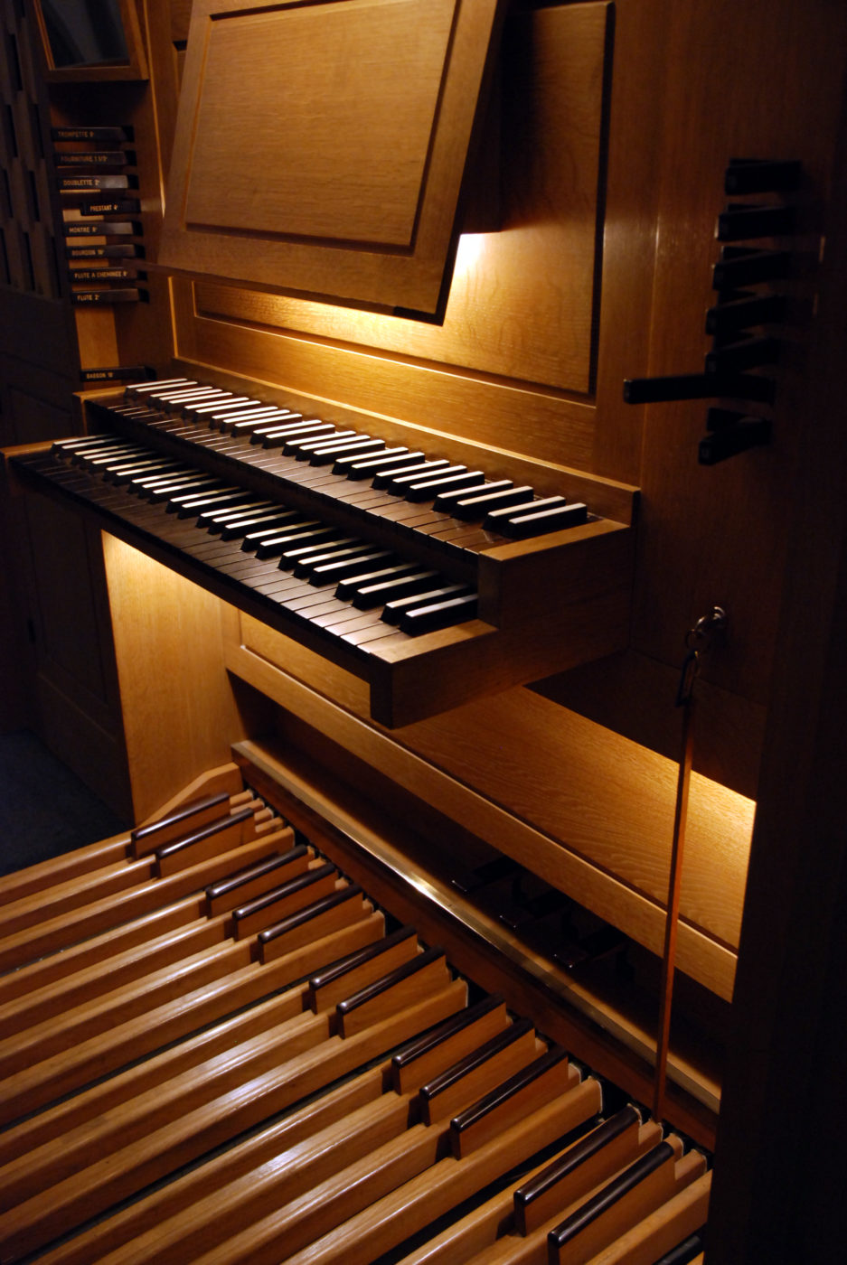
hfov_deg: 40.1
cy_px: 632
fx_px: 1161
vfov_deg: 57.2
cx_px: 424
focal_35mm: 33
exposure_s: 1/15
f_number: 4
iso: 800
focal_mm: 22
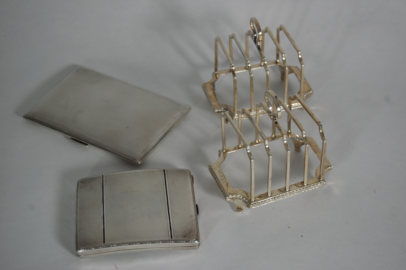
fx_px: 811
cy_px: 135
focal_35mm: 72
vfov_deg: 18.9
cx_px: 203
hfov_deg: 28.1
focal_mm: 48
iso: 400
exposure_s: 1/60
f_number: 5.6
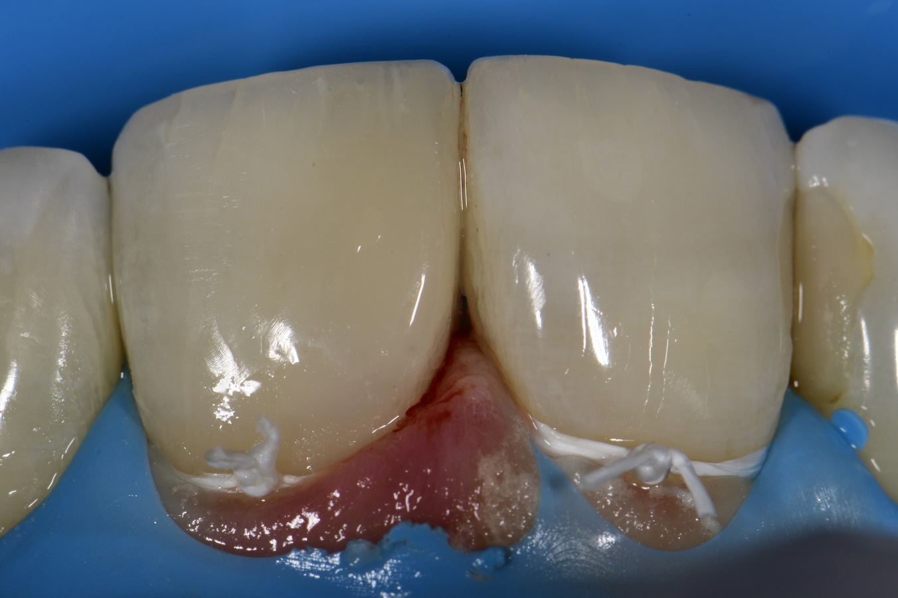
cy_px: 299
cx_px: 449
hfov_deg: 13.1
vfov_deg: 8.7
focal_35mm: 157
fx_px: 3914
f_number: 32
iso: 200
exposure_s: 1/160
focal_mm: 105
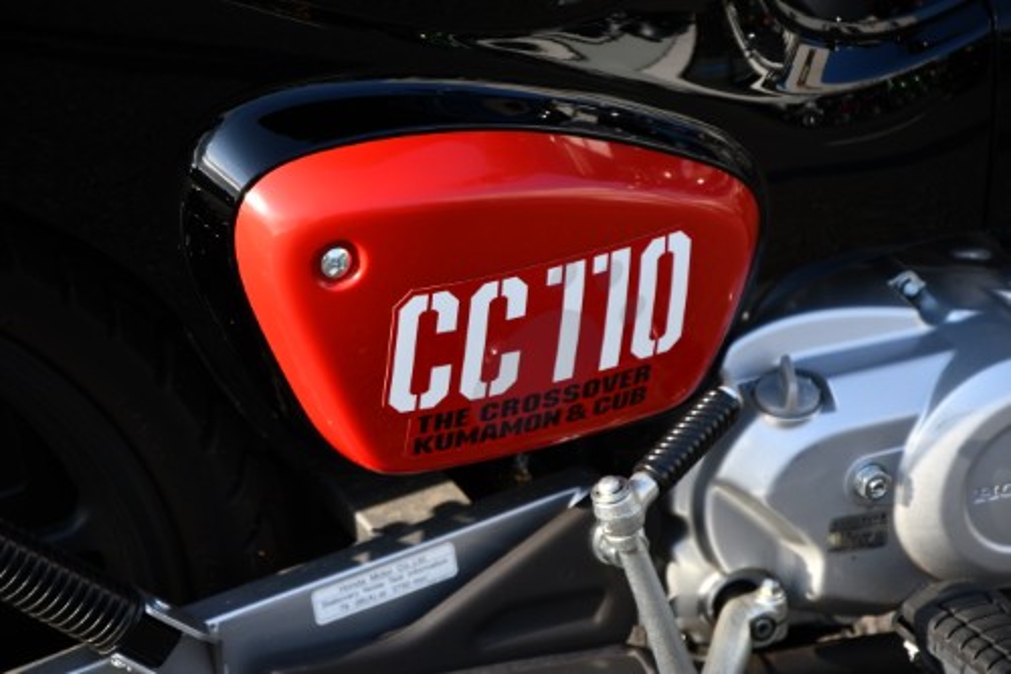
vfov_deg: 8.7
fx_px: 4407
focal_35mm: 157
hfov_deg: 13.1
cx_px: 506
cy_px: 337
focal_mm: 105
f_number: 5.6
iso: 200
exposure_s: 1/250
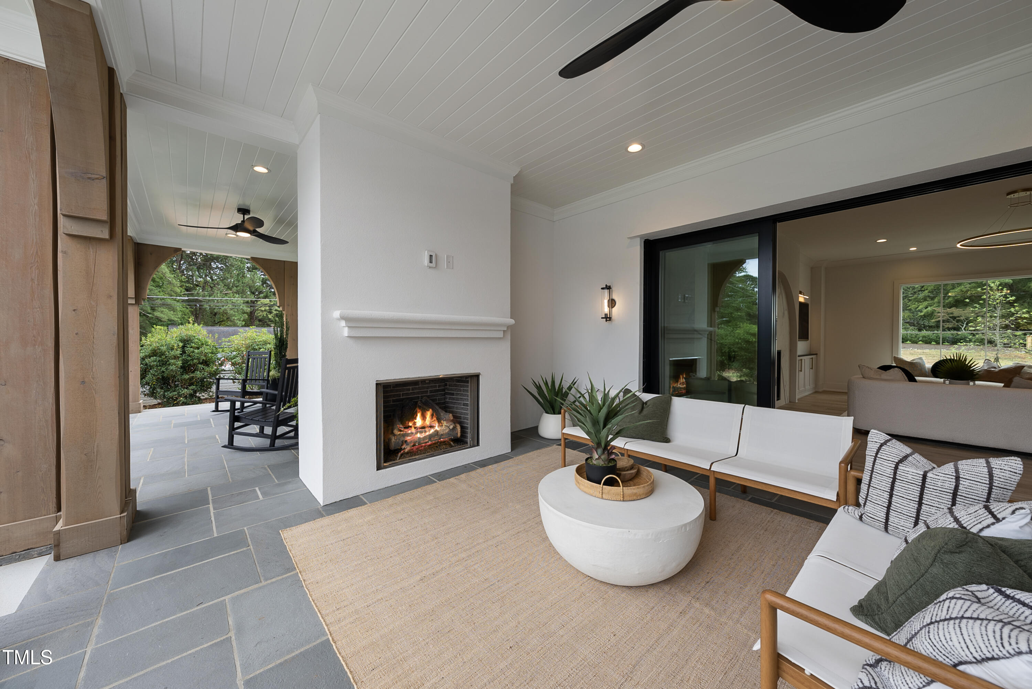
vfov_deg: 85.5
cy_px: 344
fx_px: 373
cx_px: 516
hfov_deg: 108.3
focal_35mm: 13
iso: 320
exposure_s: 1/30
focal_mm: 13
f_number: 7.1
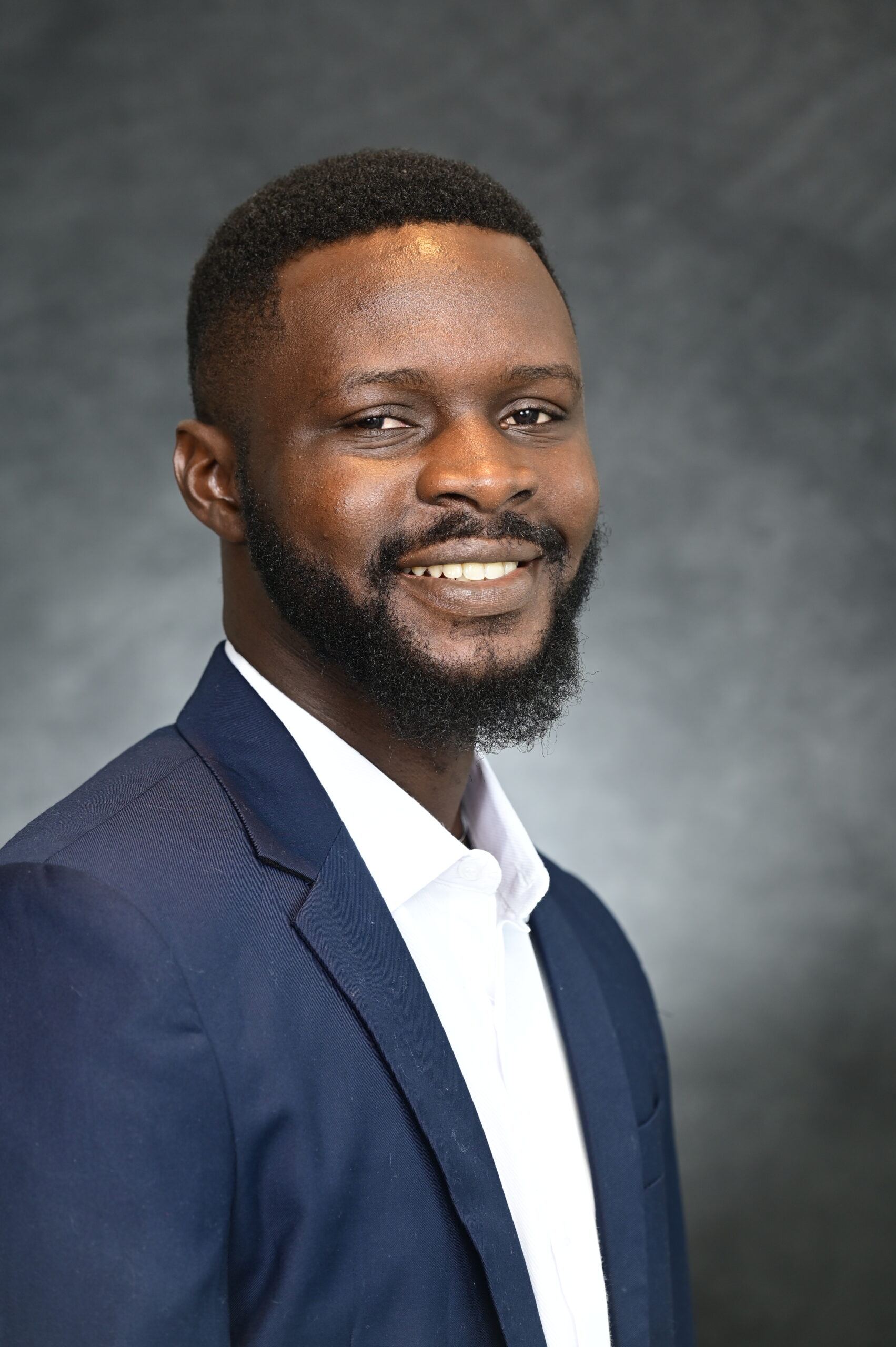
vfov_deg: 16.8
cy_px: 674
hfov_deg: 11.2
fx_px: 4561
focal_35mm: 122
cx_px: 448
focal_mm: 122
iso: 400
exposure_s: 1/200
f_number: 4
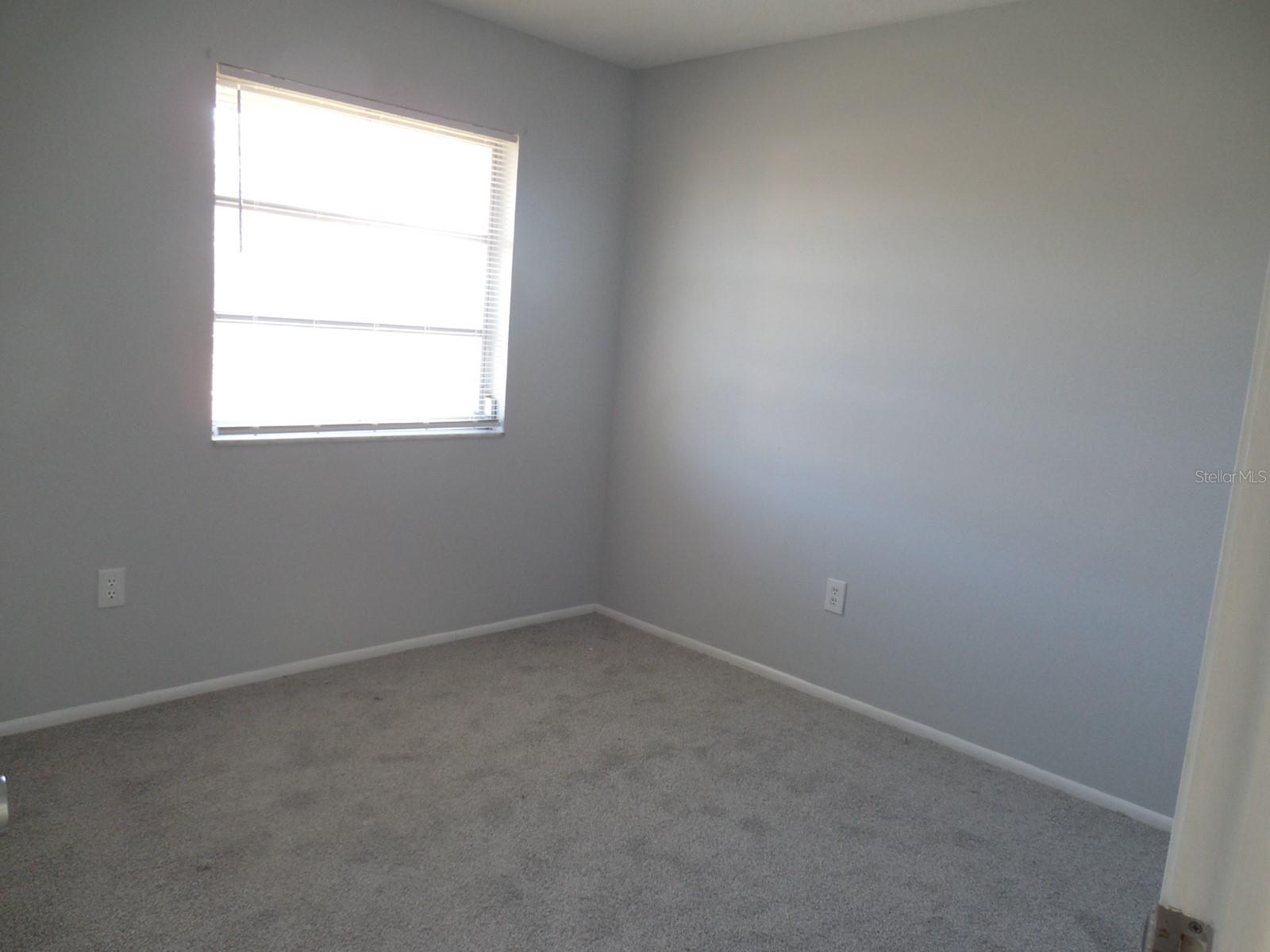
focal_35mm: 25
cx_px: 635
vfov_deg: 54.9
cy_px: 476
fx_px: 917
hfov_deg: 69.4
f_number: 3.3
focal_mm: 4.5
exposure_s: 1/30
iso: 200
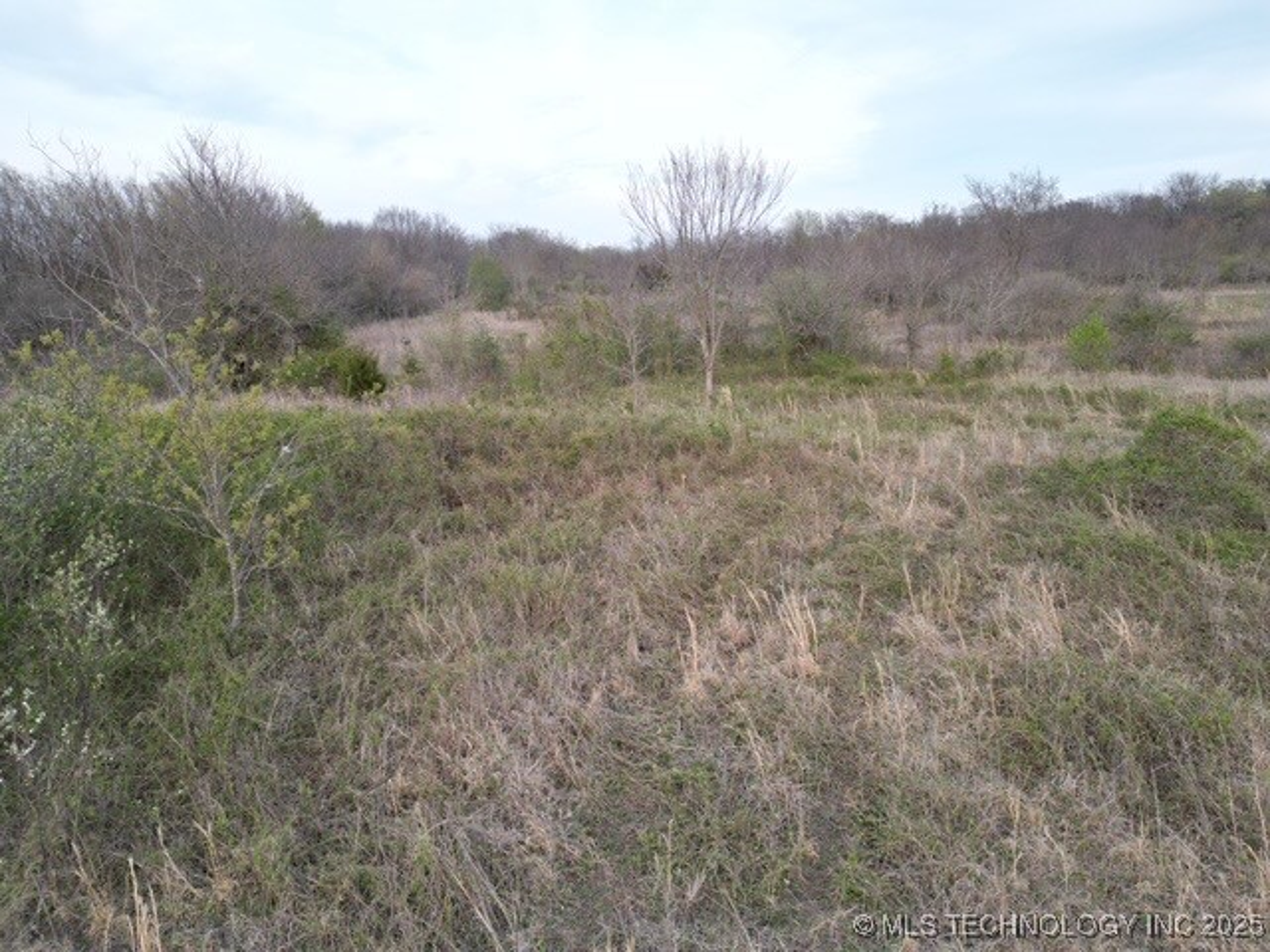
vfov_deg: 56.8
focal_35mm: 24
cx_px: 635
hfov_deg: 71.6
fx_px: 881
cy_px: 476
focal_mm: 6.72
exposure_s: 1/320
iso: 110
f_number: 1.7
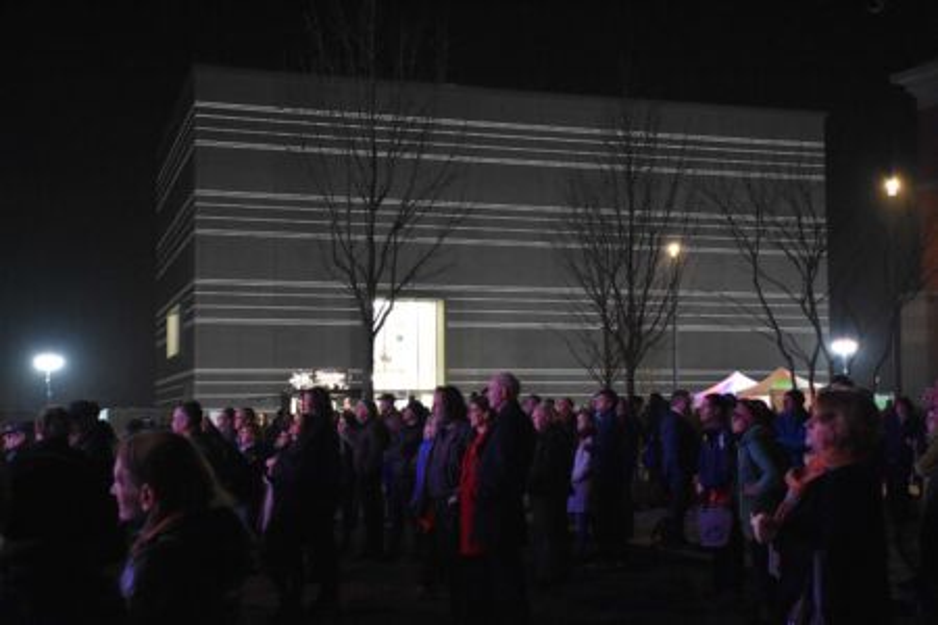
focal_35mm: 48
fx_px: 1251
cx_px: 469
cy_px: 312
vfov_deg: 28.1
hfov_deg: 41.1
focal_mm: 32
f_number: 4
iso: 8000
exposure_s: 1/60
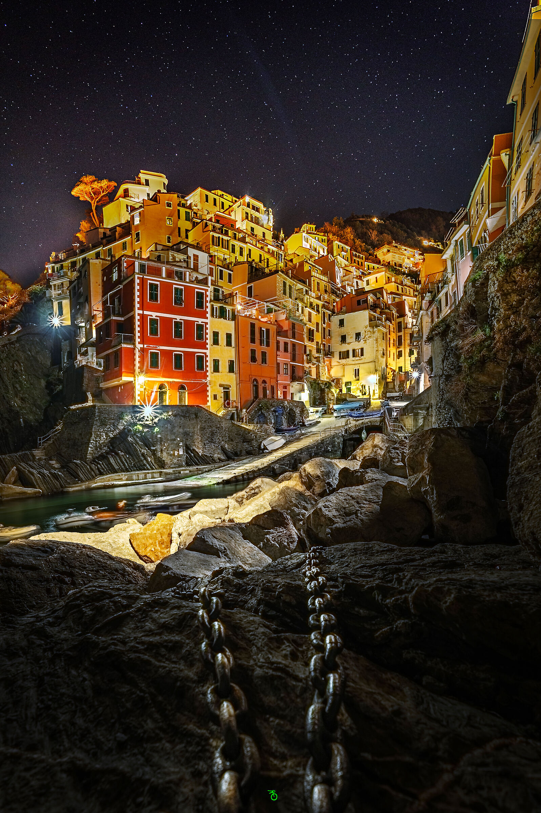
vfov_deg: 104.3
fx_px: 316
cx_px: 270
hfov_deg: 81.1
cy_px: 406
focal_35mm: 14
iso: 800
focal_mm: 14
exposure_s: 15
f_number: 4.5
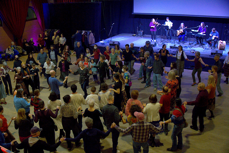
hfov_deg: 51.3
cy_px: 76
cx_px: 114
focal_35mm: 38
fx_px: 239
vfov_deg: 35.5
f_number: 4
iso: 6400
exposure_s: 1/40
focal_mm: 25
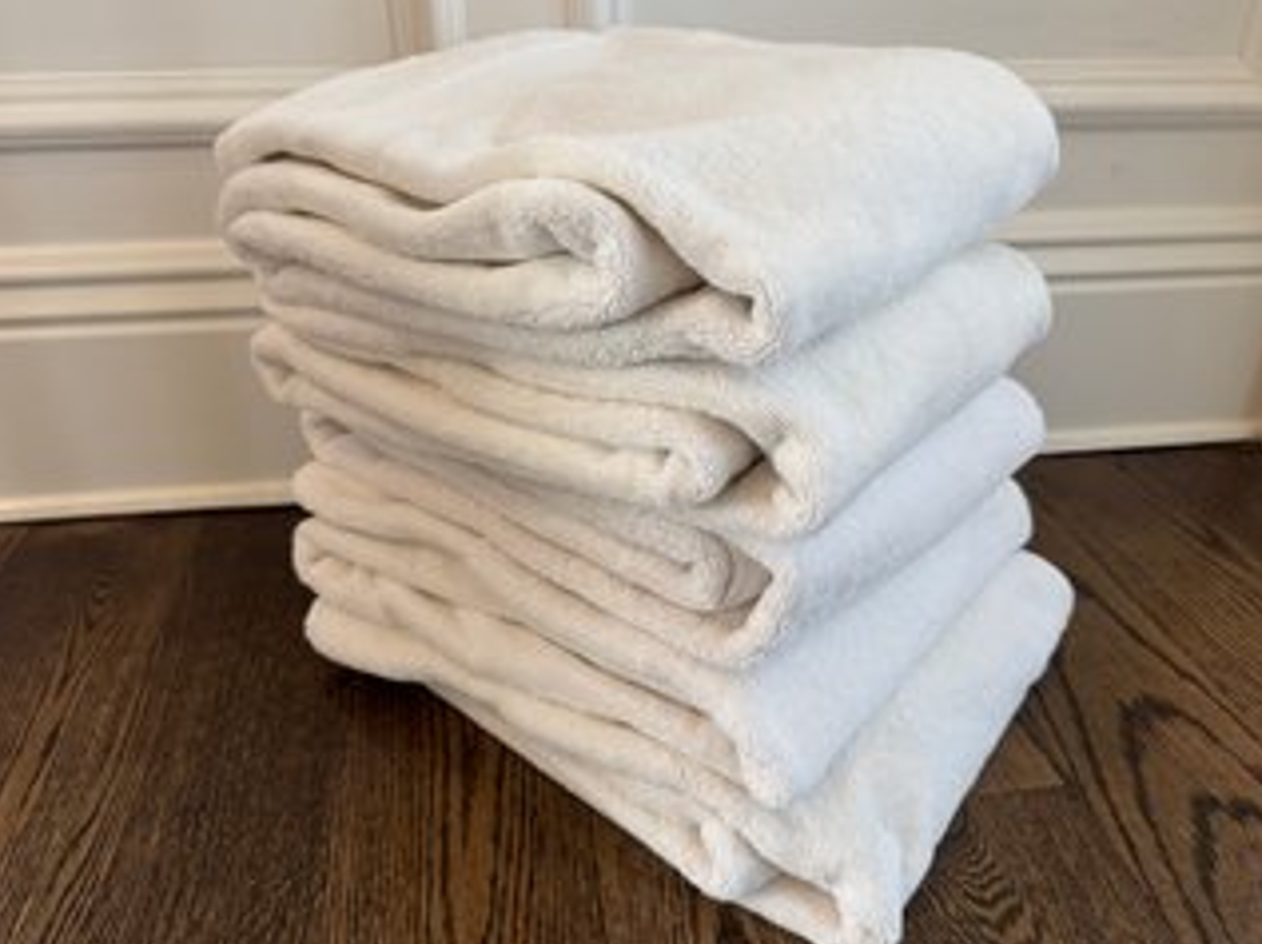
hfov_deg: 67.4
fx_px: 947
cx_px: 647
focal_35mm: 26
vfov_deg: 52.9
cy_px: 500
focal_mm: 6.76
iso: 200
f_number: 1.78
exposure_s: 1/60
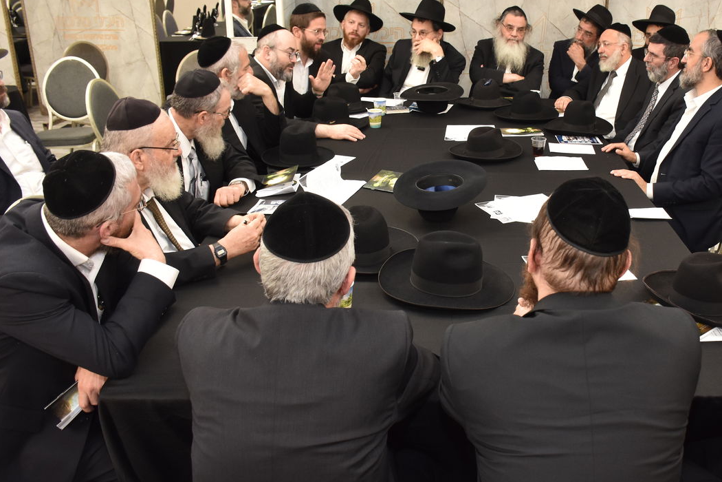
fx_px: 722
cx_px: 478
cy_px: 223
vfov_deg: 36.9
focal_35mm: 36
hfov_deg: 52.2
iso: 1000
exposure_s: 1/100
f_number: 5.6
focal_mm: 18
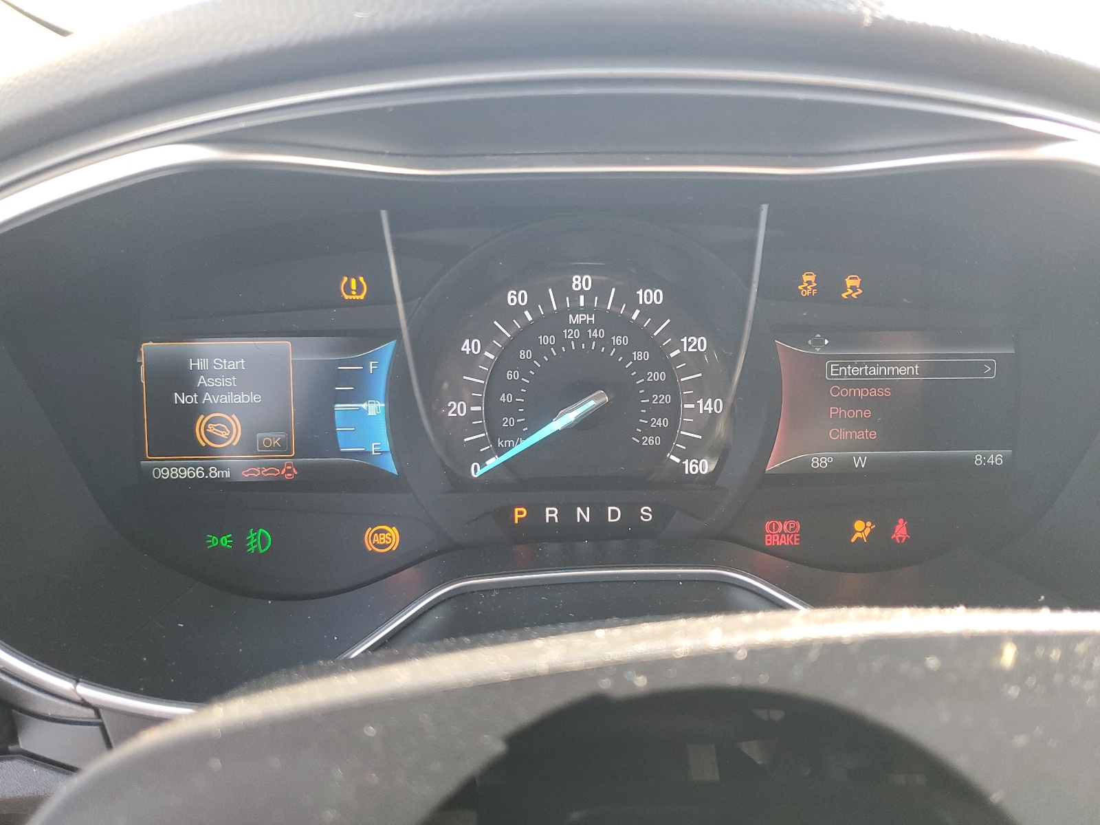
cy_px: 412
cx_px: 550
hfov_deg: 67.3
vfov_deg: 53.1
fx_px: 826
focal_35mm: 26
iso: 94
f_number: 1.5
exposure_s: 1/120
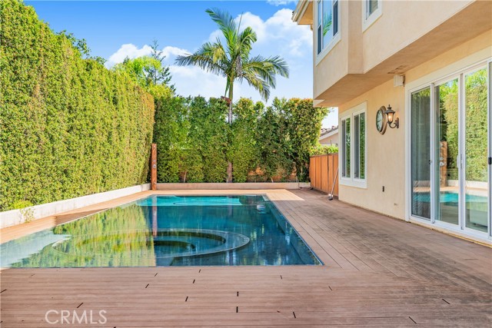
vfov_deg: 37.9
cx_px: 246
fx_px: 478
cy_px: 164
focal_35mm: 35
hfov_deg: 54.4
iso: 80
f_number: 8
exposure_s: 1/100
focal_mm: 35
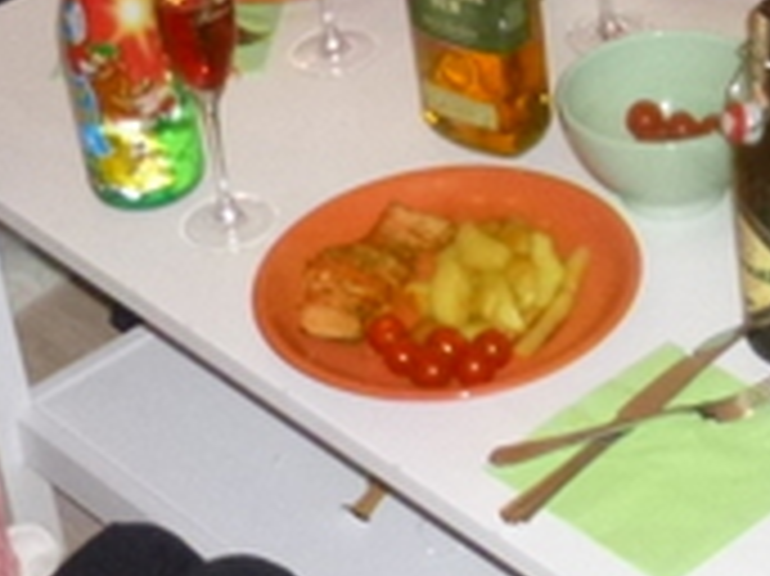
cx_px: 824
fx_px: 2601
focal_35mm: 117
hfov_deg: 16.4
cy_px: -54
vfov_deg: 12.4
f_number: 3.1
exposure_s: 1/60
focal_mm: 4.5
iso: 400
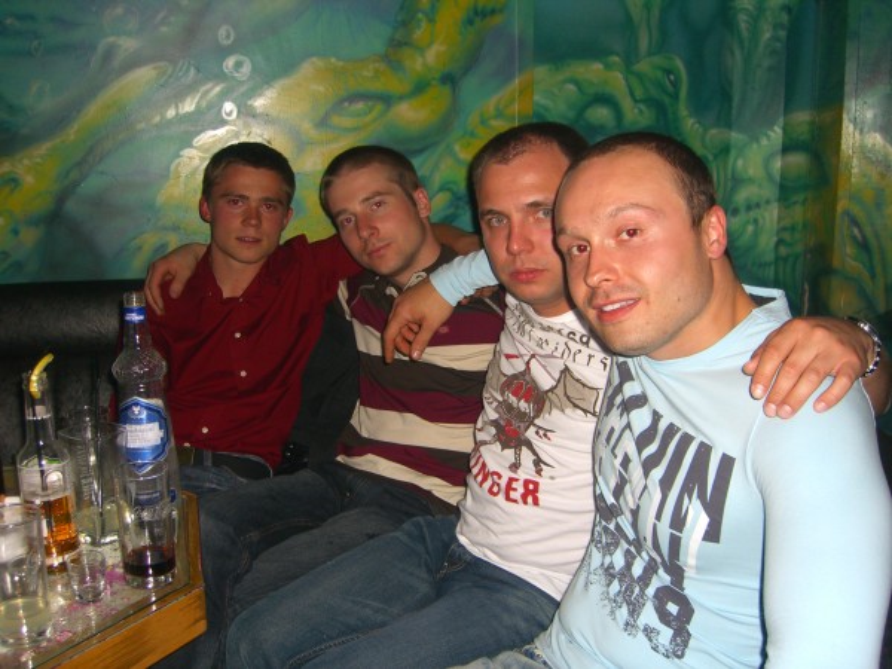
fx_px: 979
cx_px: 446
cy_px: 334
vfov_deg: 37.7
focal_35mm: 38
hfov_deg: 49.0
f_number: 2.8
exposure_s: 1/60
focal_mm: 7.9
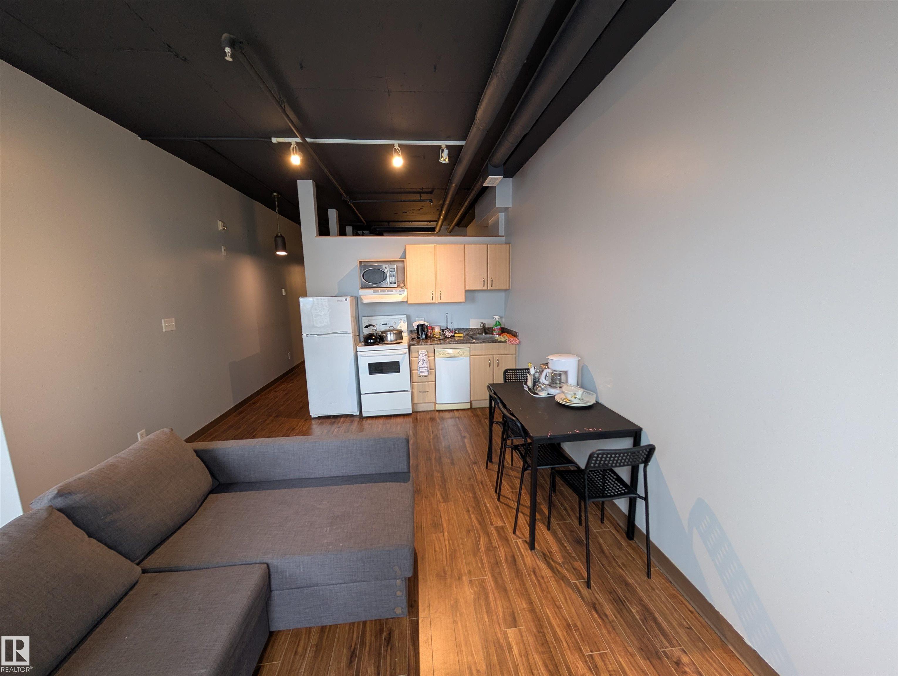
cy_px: 338
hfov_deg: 110.5
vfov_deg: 94.6
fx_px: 312
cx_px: 449
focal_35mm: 12
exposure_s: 1/24
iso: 66
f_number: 1.7
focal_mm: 2.02
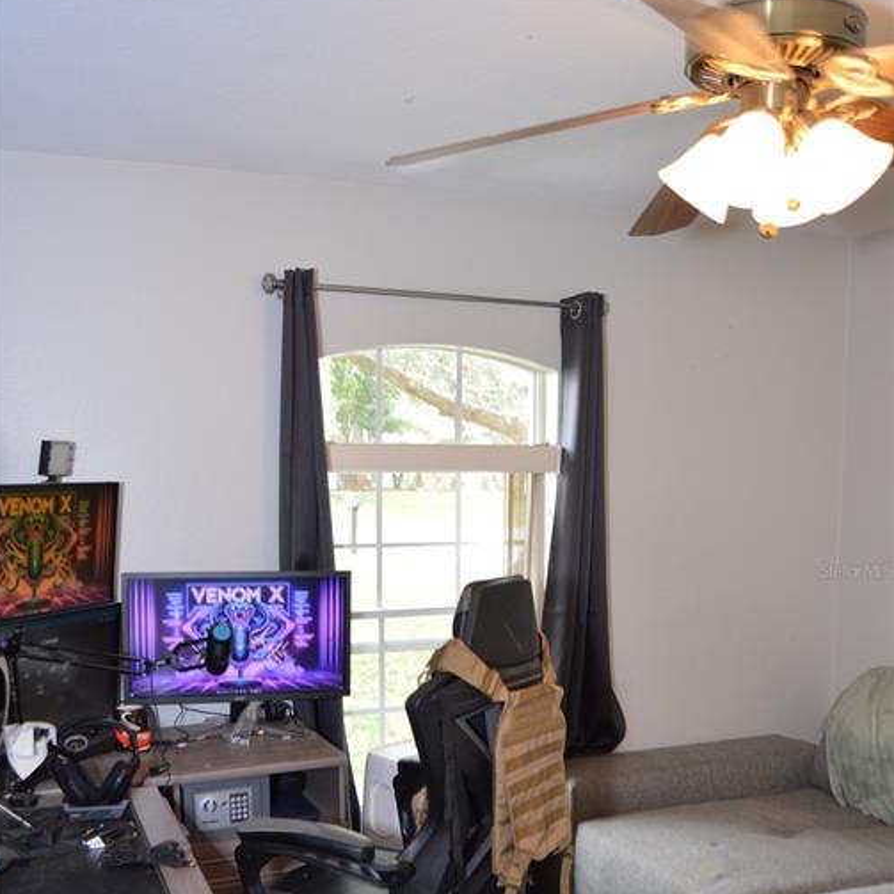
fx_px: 1023
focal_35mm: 35
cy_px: 571
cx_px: 443
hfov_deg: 47.2
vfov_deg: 46.7
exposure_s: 1/60
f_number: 4
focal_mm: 18
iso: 400
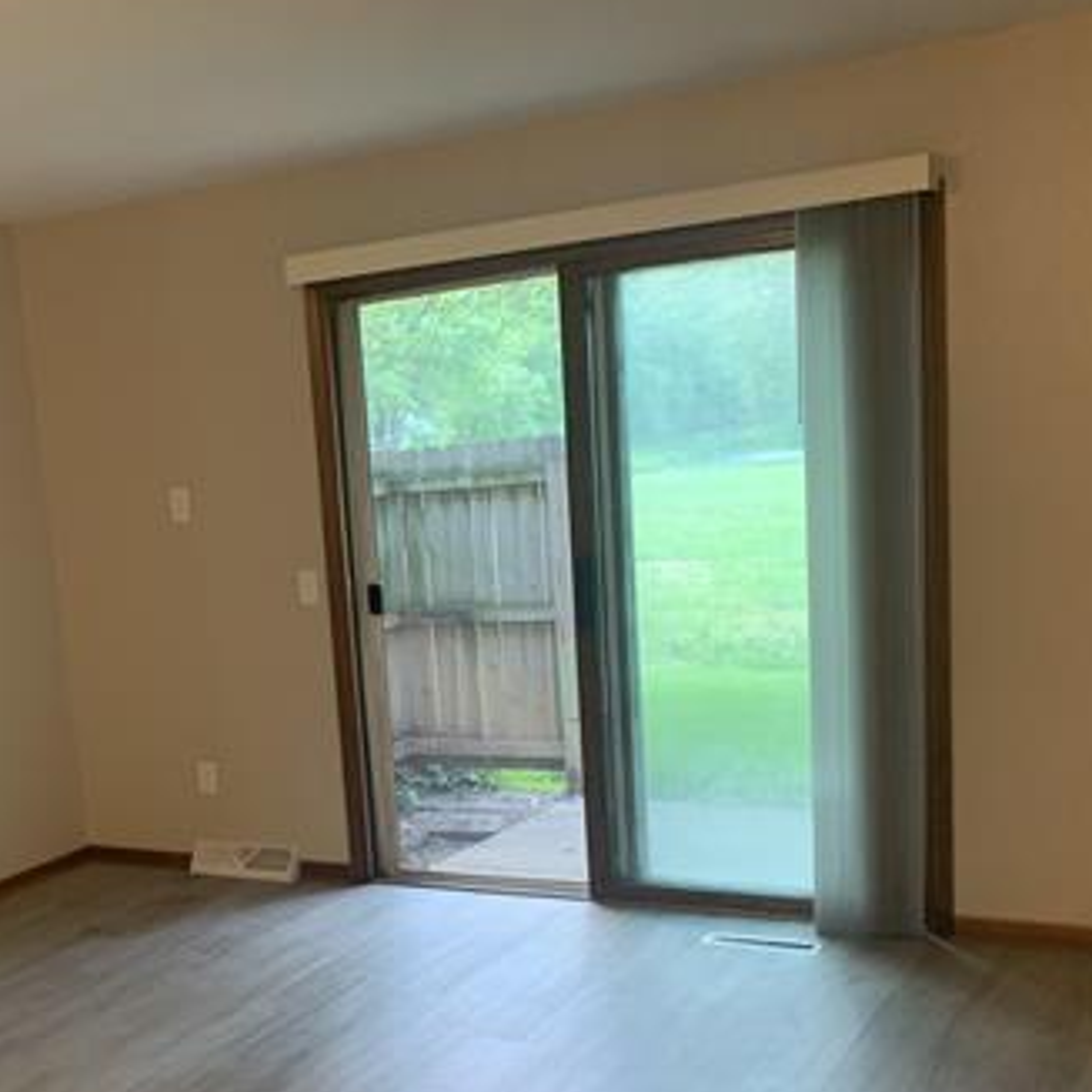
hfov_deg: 36.9
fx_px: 1606
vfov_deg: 36.9
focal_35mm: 45
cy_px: 771
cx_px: 314
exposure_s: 1/60
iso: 250
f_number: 1.8
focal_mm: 4.25
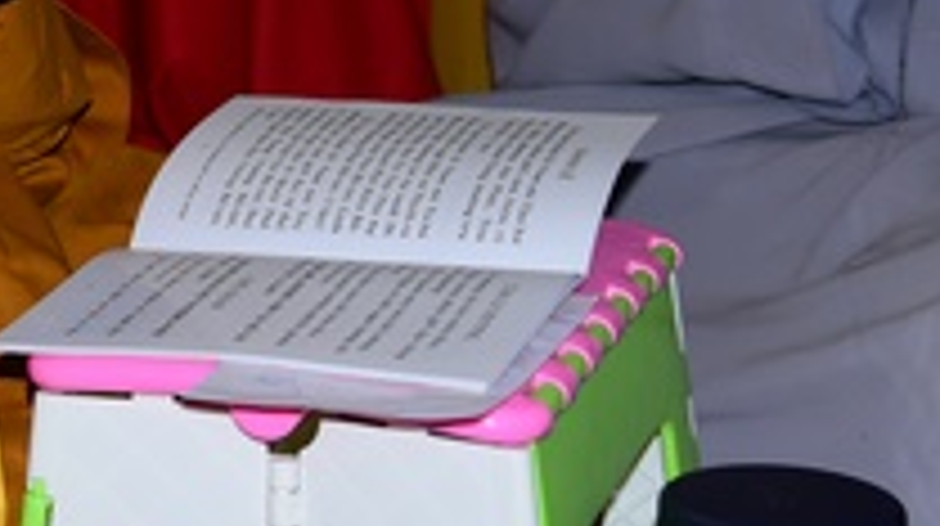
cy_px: -333
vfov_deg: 10.4
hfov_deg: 18.8
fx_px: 2764
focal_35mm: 111
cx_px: -4
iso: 320
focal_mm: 34
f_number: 4
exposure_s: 1/60
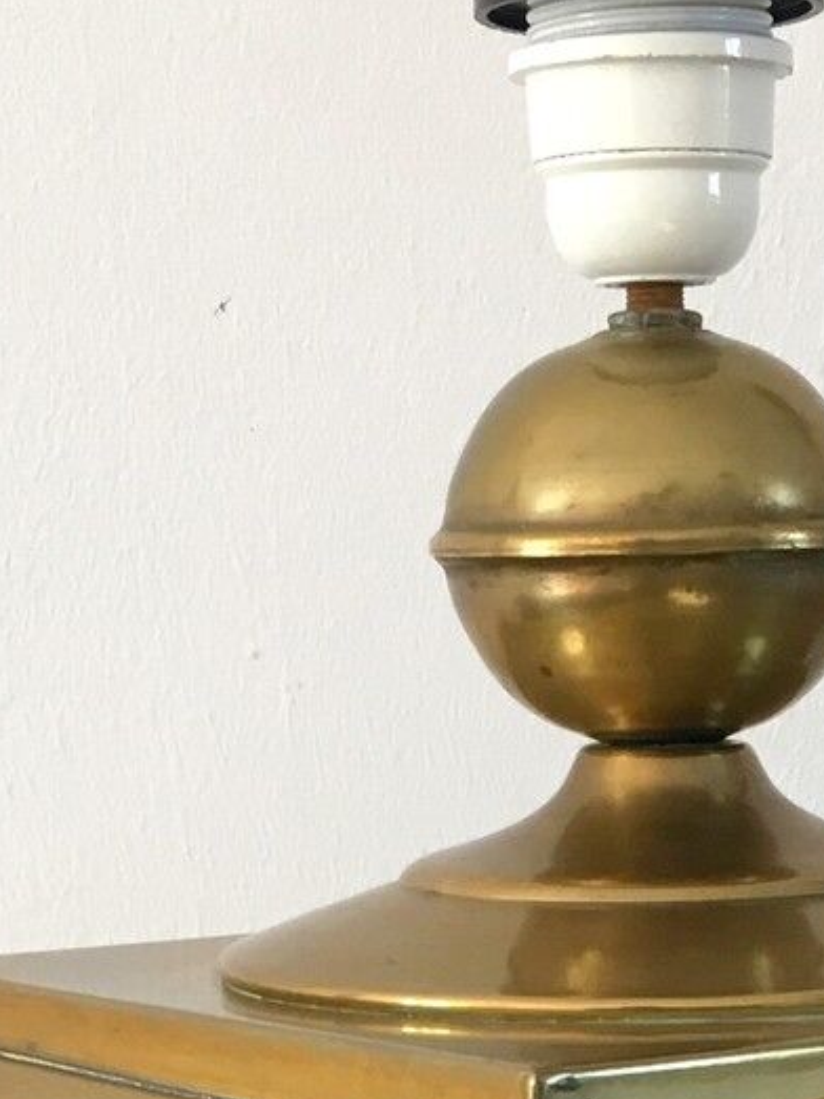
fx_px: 3524
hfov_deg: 13.3
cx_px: 681
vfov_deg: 16.3
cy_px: 1618
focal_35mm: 111
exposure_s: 1/33
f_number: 2.2
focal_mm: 4.15
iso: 50
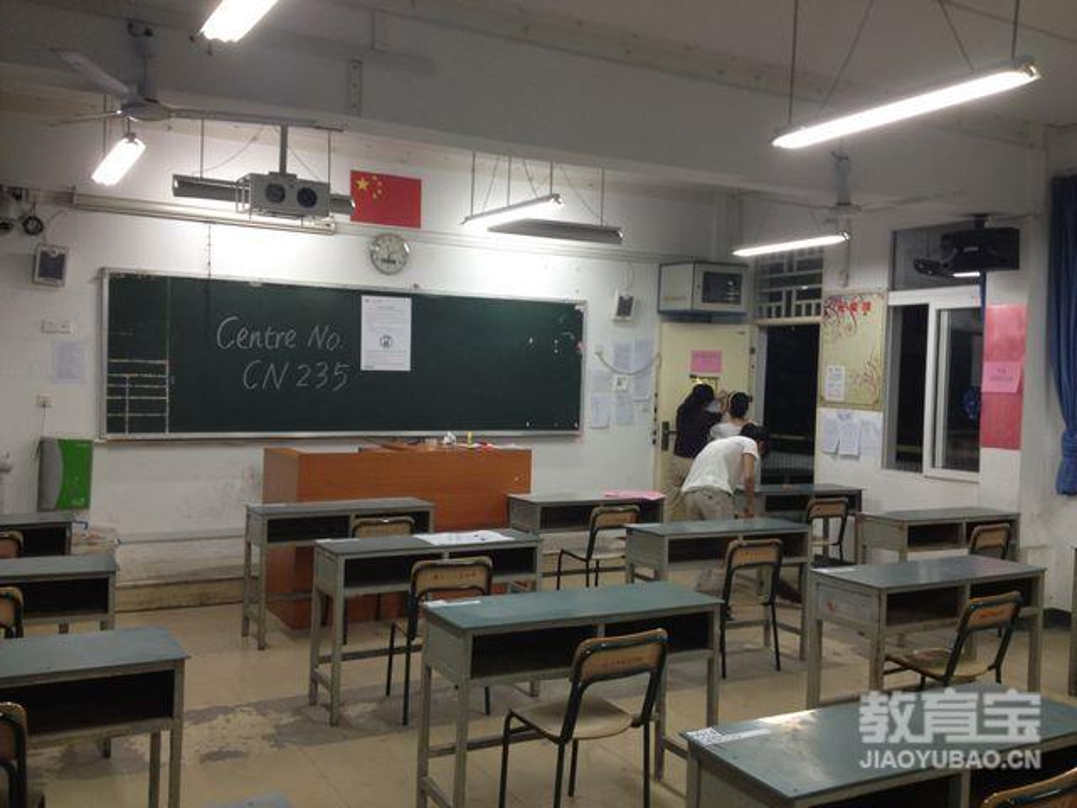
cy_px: 404
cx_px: 538
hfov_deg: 52.6
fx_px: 1089
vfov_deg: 40.7
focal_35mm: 35
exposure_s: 1/20
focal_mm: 4.28
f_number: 2.4
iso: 100
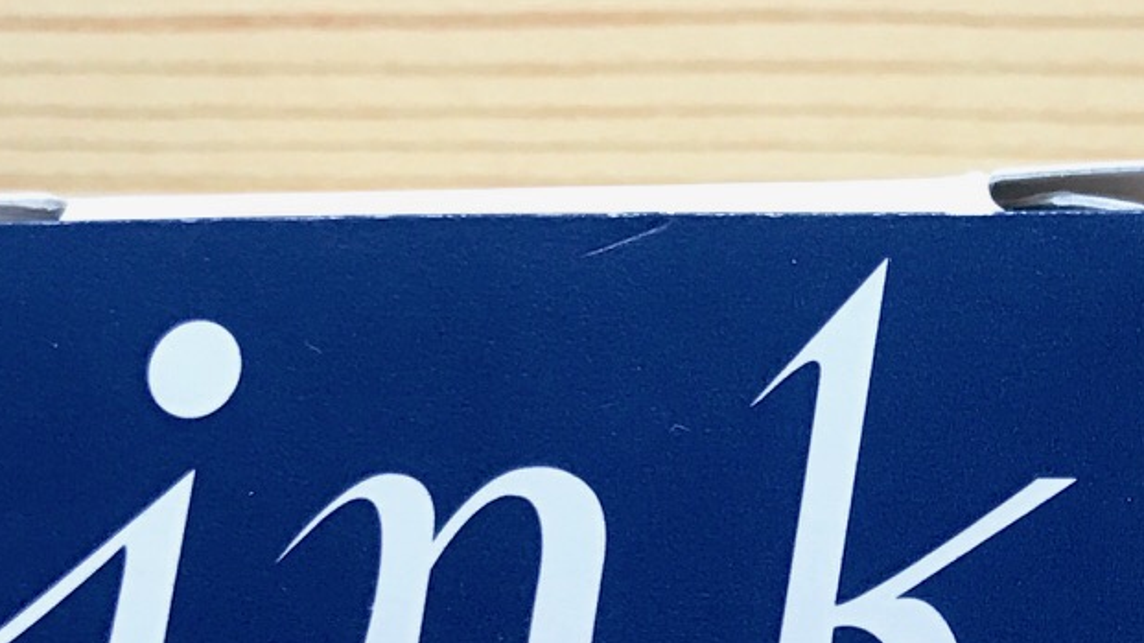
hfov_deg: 20.8
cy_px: 903
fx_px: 3002
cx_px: 1166
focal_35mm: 99
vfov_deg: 11.8
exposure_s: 1/20
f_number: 1.8
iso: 40
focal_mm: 3.99
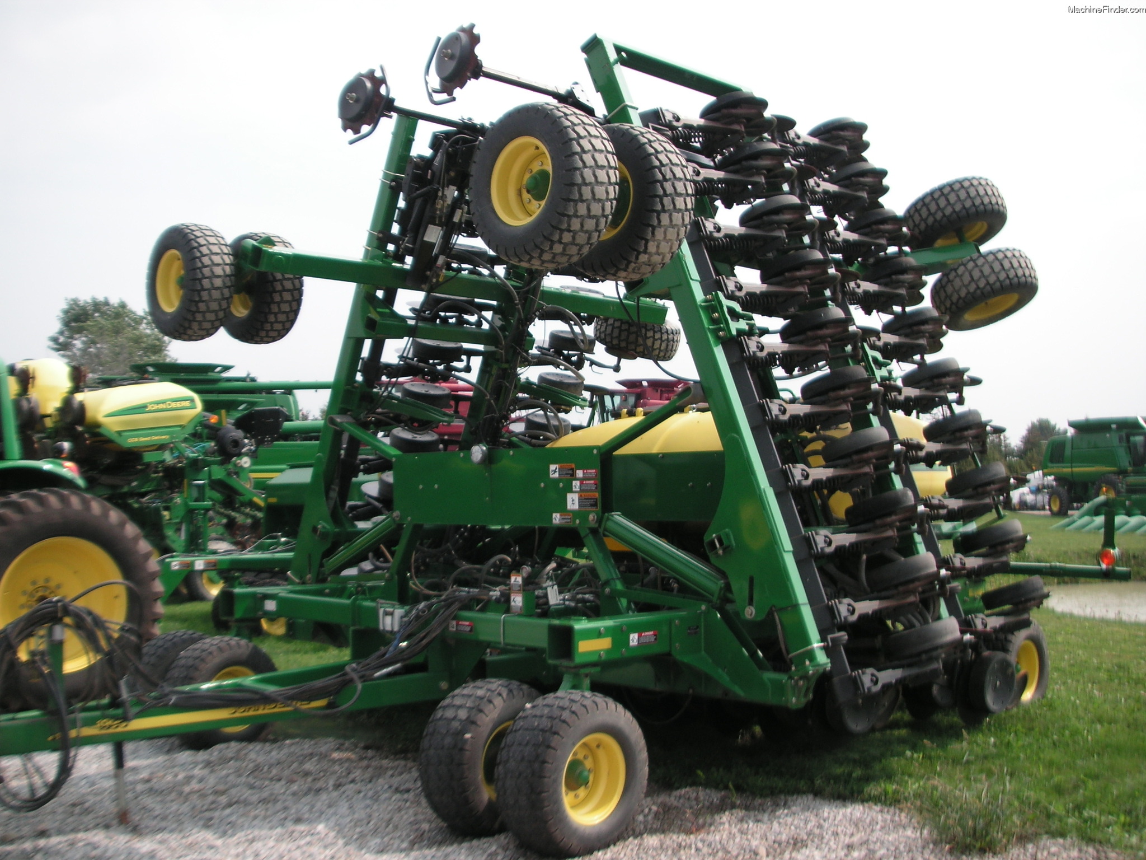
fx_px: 1258
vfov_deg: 37.7
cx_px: 573
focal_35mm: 38
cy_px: 430
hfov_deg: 49.0
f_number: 3.3
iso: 50
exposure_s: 1/500
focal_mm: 6.3
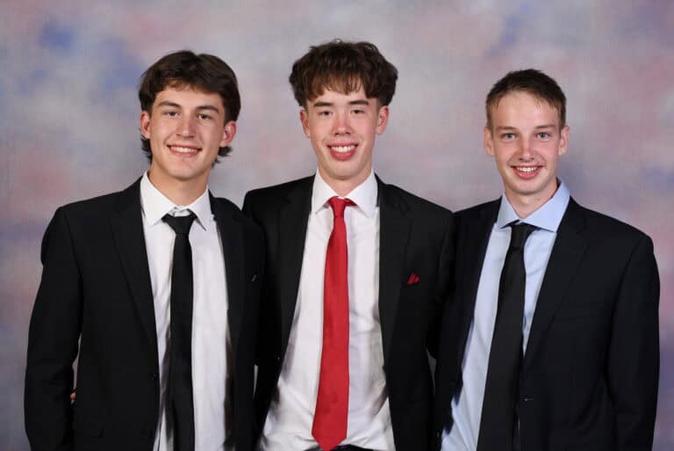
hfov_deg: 39.6
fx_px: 937
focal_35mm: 50
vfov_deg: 27.0
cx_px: 337
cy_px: 226
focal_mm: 50
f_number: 8
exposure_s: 1/125
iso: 160
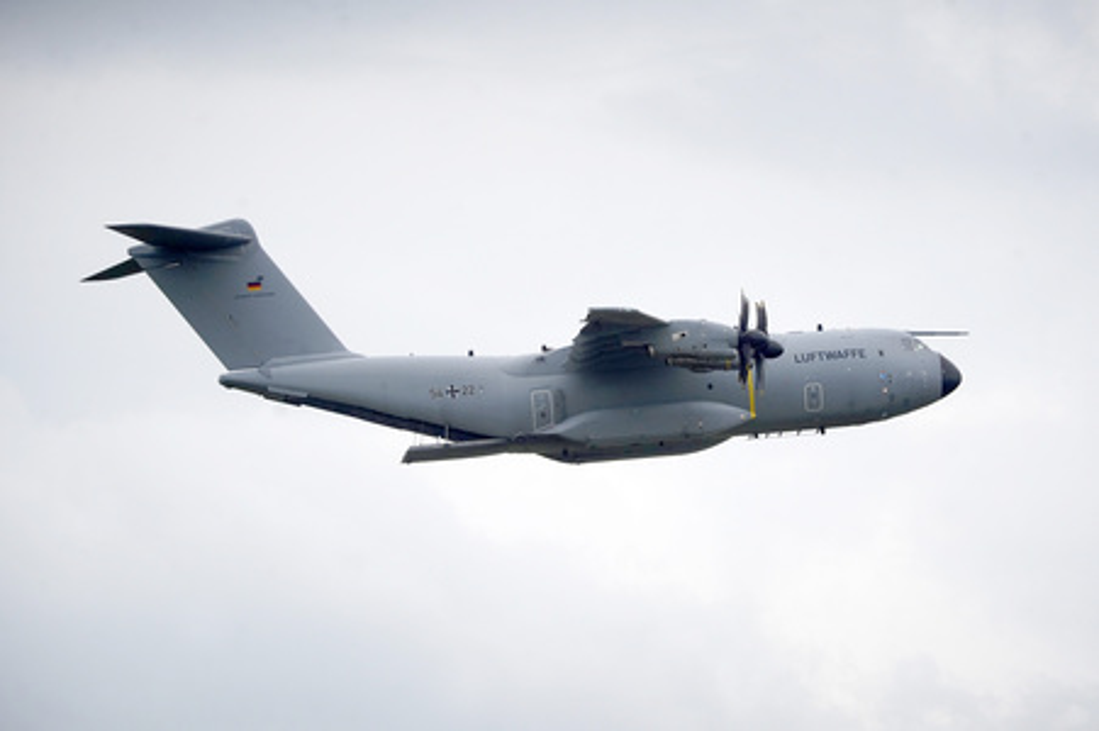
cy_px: 366
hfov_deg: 5.9
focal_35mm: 350
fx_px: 10677
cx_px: 550
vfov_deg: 3.9
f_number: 6.3
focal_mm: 350
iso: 1600
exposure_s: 1/4000
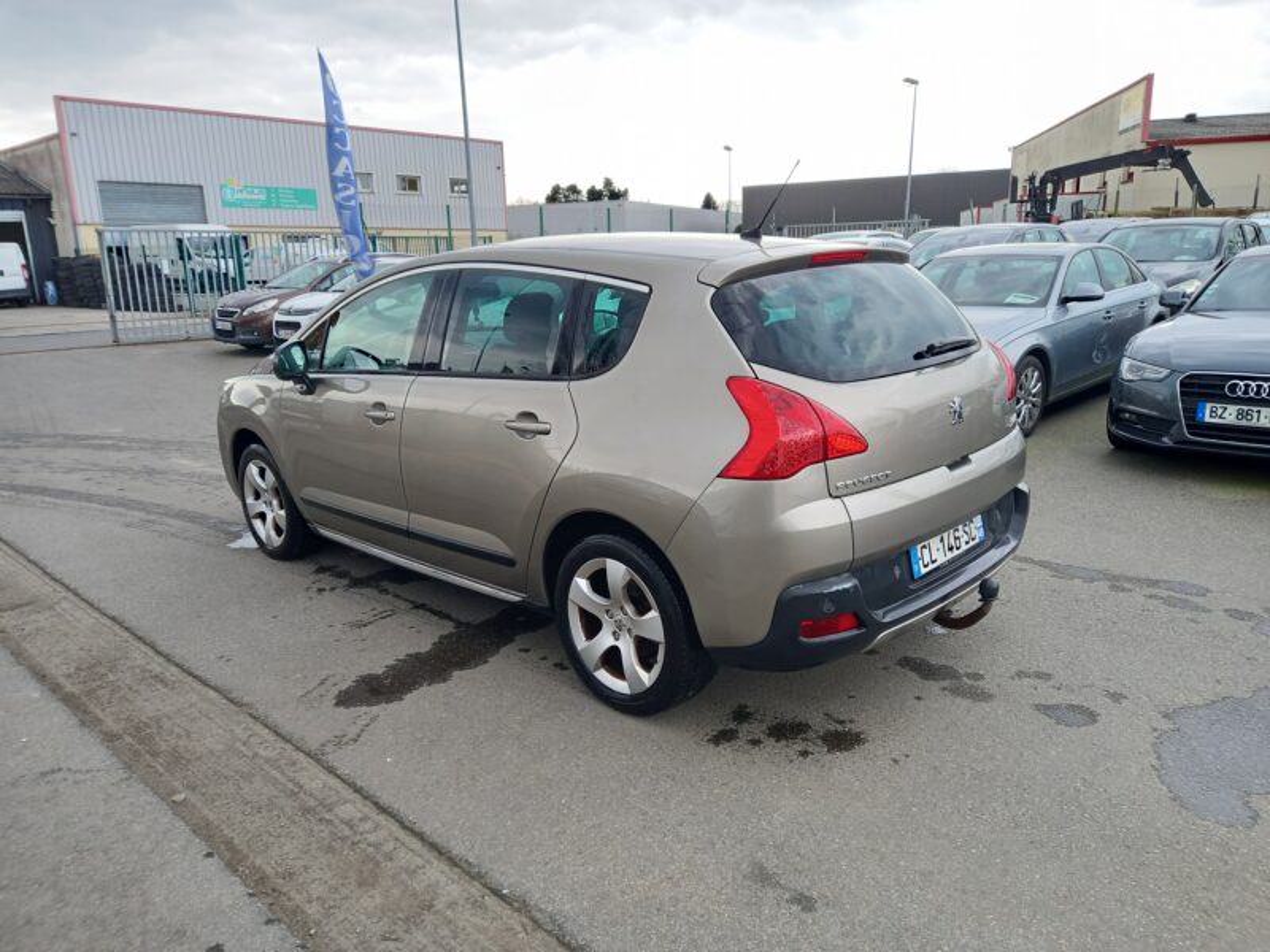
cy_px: 476
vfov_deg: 54.9
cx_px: 635
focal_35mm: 25
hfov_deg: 69.4
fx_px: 917
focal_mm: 4.6
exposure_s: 1/50
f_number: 2
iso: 50
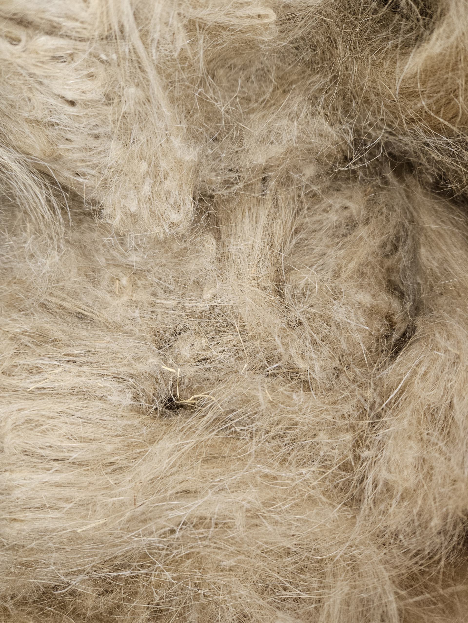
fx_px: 415
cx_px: 234
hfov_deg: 58.9
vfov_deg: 73.9
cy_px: 312
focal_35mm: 23
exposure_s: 1/88.1
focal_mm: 5.4
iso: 320
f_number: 1.8
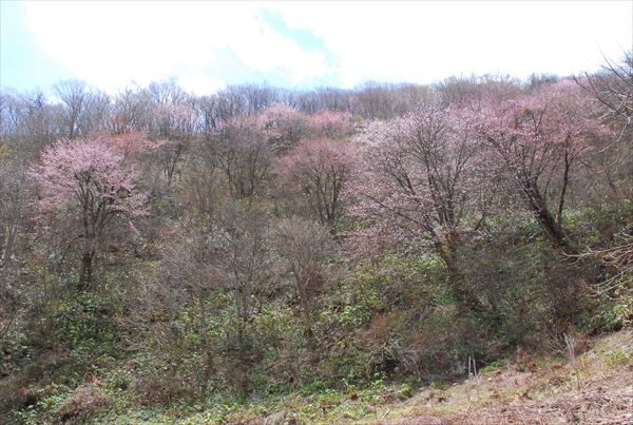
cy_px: 212
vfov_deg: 34.4
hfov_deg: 49.5
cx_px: 316
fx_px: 687
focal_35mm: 39
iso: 1000
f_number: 11
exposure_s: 1/500
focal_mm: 26
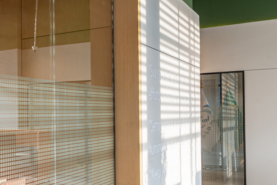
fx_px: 431
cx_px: -97
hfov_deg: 28.3
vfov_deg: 24.2
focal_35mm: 56
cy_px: 111
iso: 100
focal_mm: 15
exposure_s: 1/3
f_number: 10
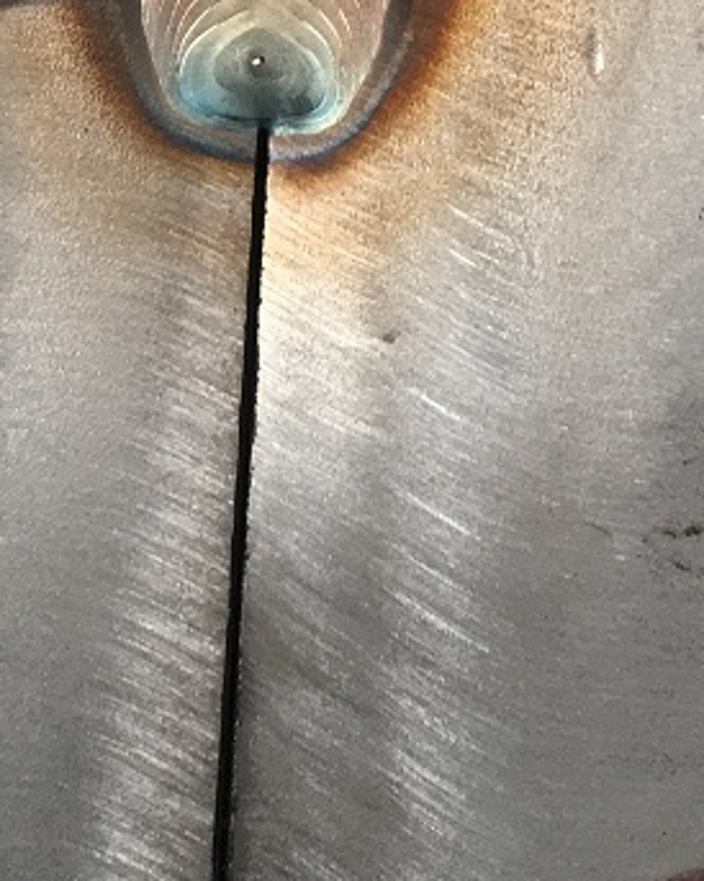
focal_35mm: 88
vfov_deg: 20.1
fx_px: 2294
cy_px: -244
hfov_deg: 17.4
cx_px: 321
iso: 32
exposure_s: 1/17
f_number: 2.2
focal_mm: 4.15
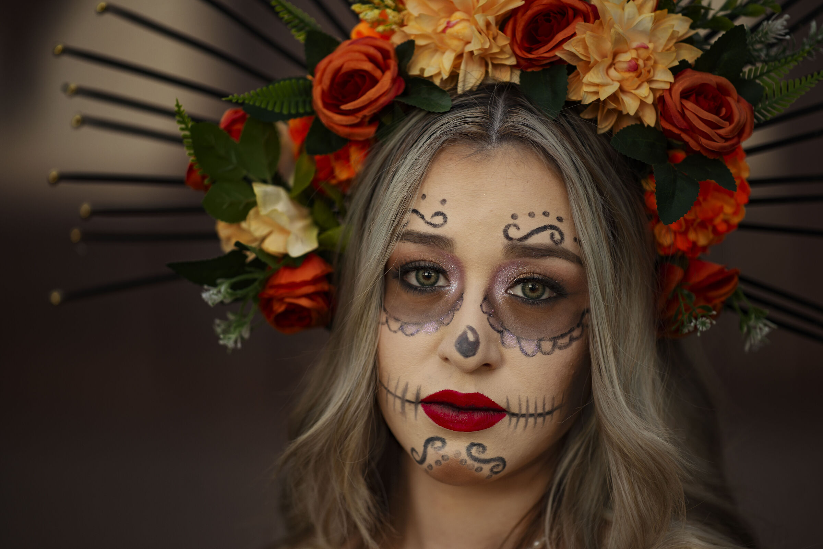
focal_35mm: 135
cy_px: 274
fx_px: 3087
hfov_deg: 15.2
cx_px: 412
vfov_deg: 10.2
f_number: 2
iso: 200
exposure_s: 1/160
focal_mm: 135
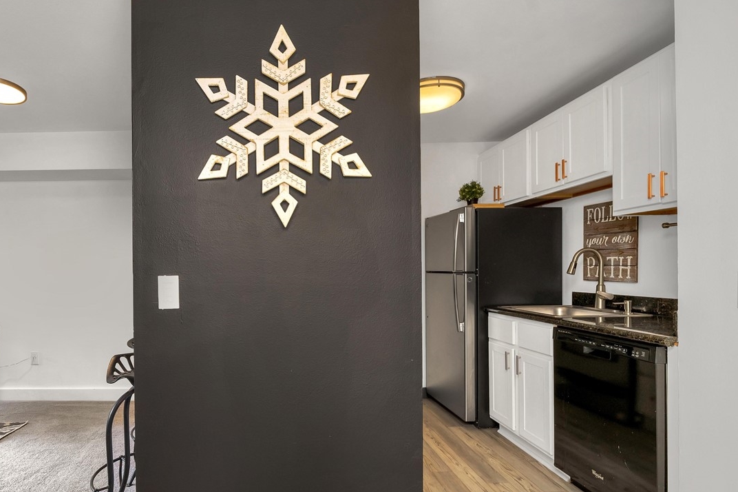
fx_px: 389
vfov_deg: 64.3
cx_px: 278
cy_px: 274
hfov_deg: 85.3
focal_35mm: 19
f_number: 7.1
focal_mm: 12
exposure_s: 1/8
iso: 1000
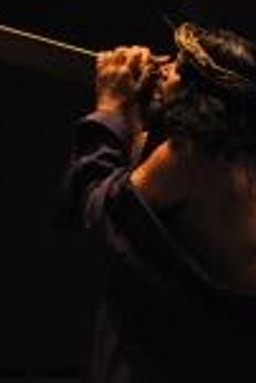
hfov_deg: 14.0
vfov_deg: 20.6
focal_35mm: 98
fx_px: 1043
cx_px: 167
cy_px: 99
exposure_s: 1/40
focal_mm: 22
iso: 3200
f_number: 5
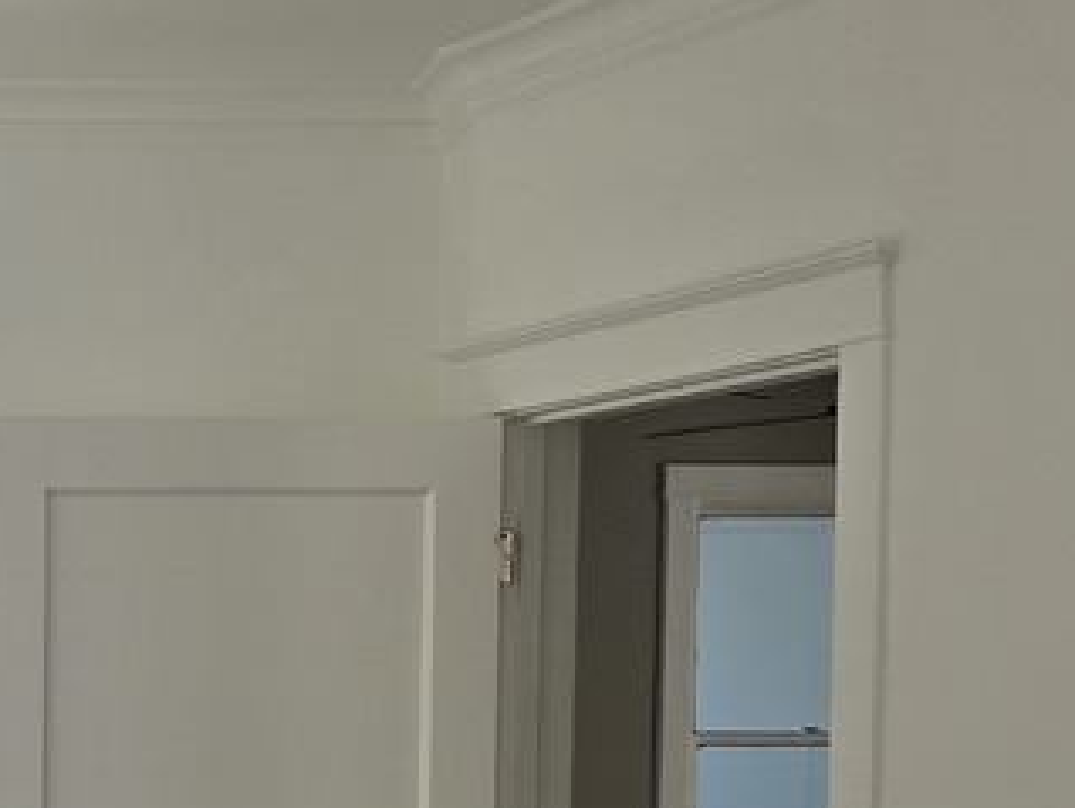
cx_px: -507
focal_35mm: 104
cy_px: 1007
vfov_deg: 13.8
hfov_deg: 17.2
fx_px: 3232
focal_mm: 6.3
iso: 32
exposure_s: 1/180
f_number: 1.7
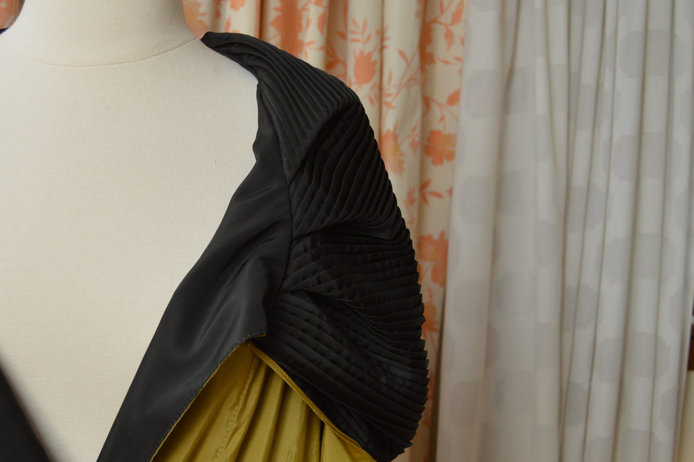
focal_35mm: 64
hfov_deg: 30.8
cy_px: 319
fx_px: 1233
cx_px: 164
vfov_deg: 21.1
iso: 200
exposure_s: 1/200
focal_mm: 26
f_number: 4
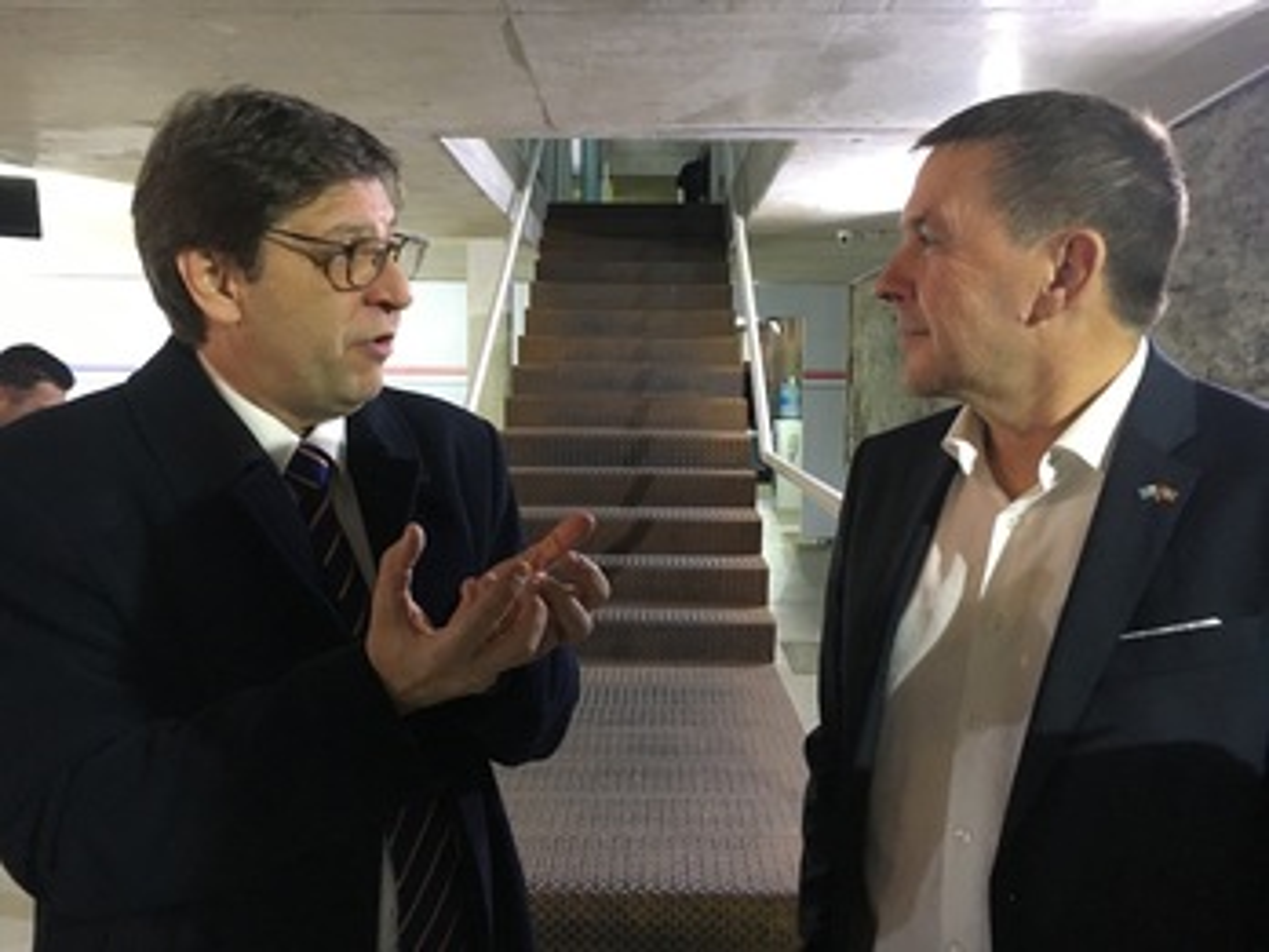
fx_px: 1063
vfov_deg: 48.2
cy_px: 476
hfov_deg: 61.7
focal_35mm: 29
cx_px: 634
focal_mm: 4.15
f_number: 2.2
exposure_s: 1/25
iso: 200
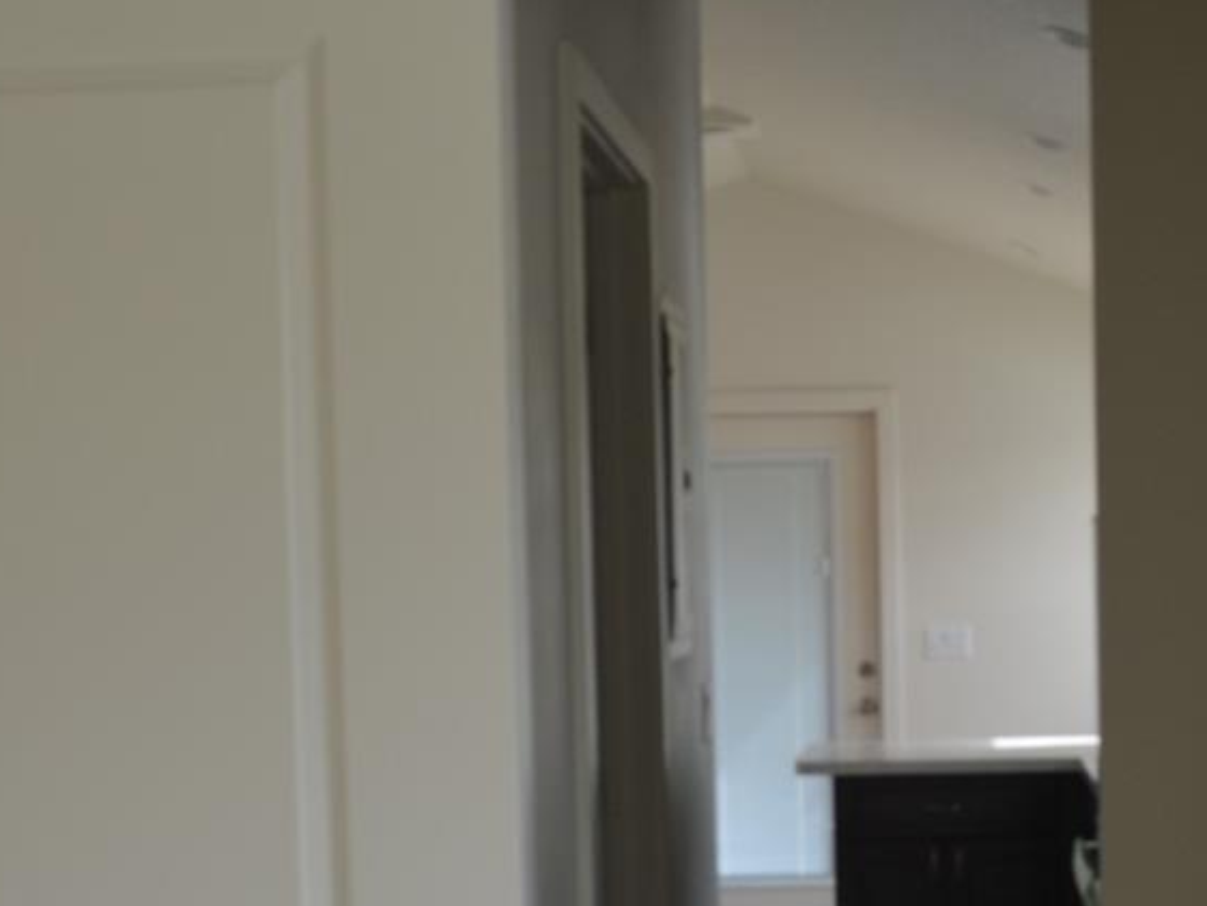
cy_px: 745
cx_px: 899
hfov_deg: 26.0
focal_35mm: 74
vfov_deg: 19.7
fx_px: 2581
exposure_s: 1/125
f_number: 5.6
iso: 220
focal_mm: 18
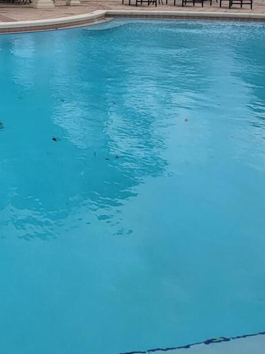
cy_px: 10
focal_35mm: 42
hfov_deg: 28.8
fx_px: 429
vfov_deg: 40.0
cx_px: -68
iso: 50
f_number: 2.2
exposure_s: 1/801
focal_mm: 2.2
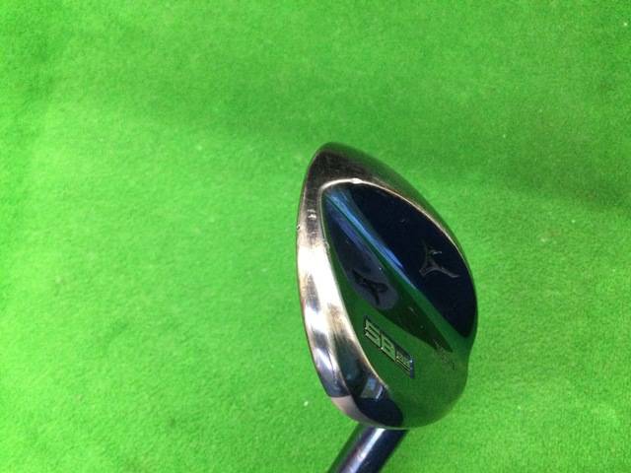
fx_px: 565
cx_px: 316
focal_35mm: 31
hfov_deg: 58.4
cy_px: 236
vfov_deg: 45.4
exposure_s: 1/30
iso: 250
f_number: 2.4
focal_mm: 3.3
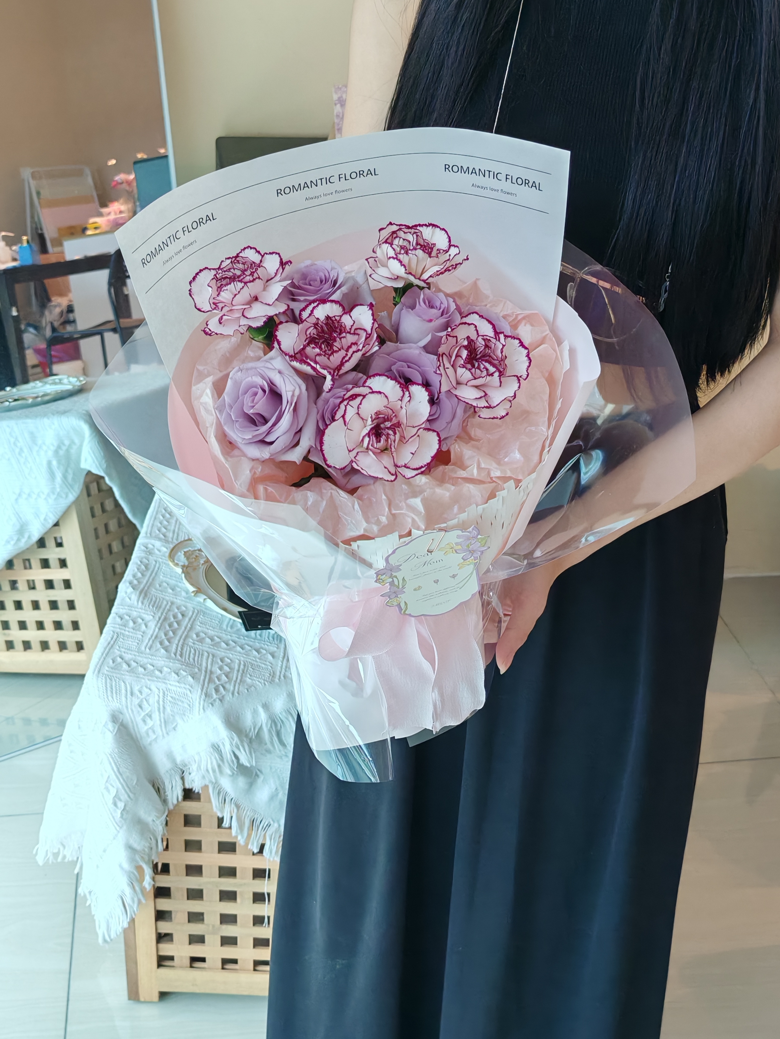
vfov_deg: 45.8
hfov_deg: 35.1
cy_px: 520
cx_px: 390
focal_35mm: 41
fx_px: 1232
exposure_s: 1/100
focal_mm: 5.52
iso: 160
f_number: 1.95
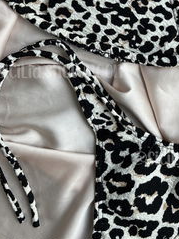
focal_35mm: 58
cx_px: 181
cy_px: 68
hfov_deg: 24.0
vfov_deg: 32.8
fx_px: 400
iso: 40
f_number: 1.6
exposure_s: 1/121
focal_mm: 5.1
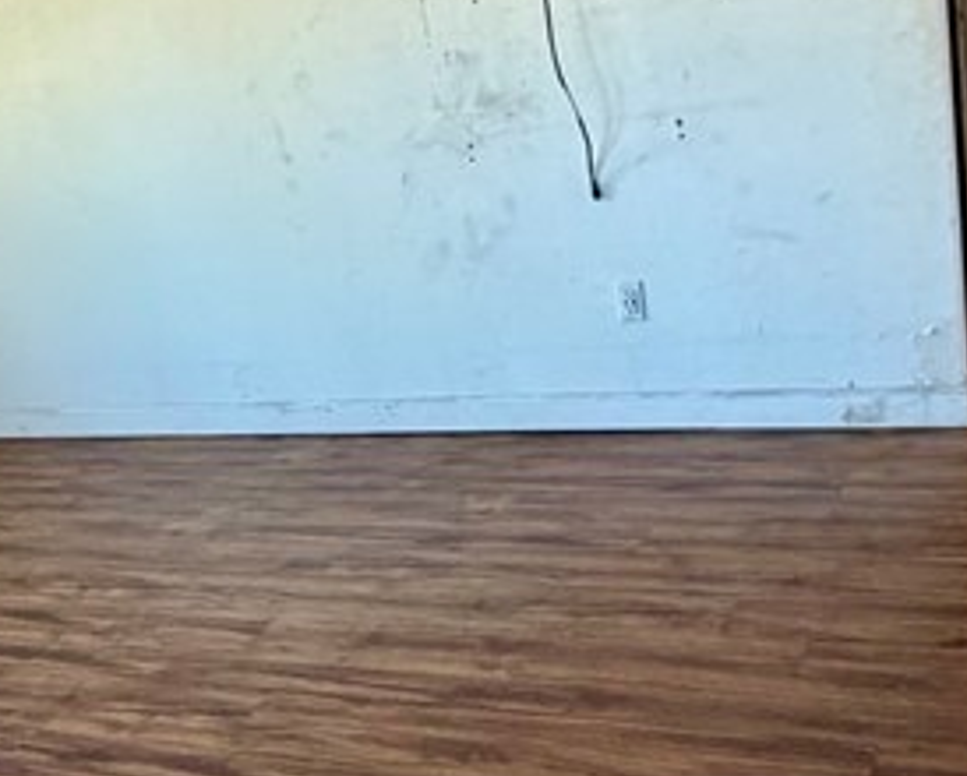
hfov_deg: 36.3
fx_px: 1462
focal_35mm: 51
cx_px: 342
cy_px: 427
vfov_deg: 29.7
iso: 200
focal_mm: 2.22
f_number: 2.2
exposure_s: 1/121
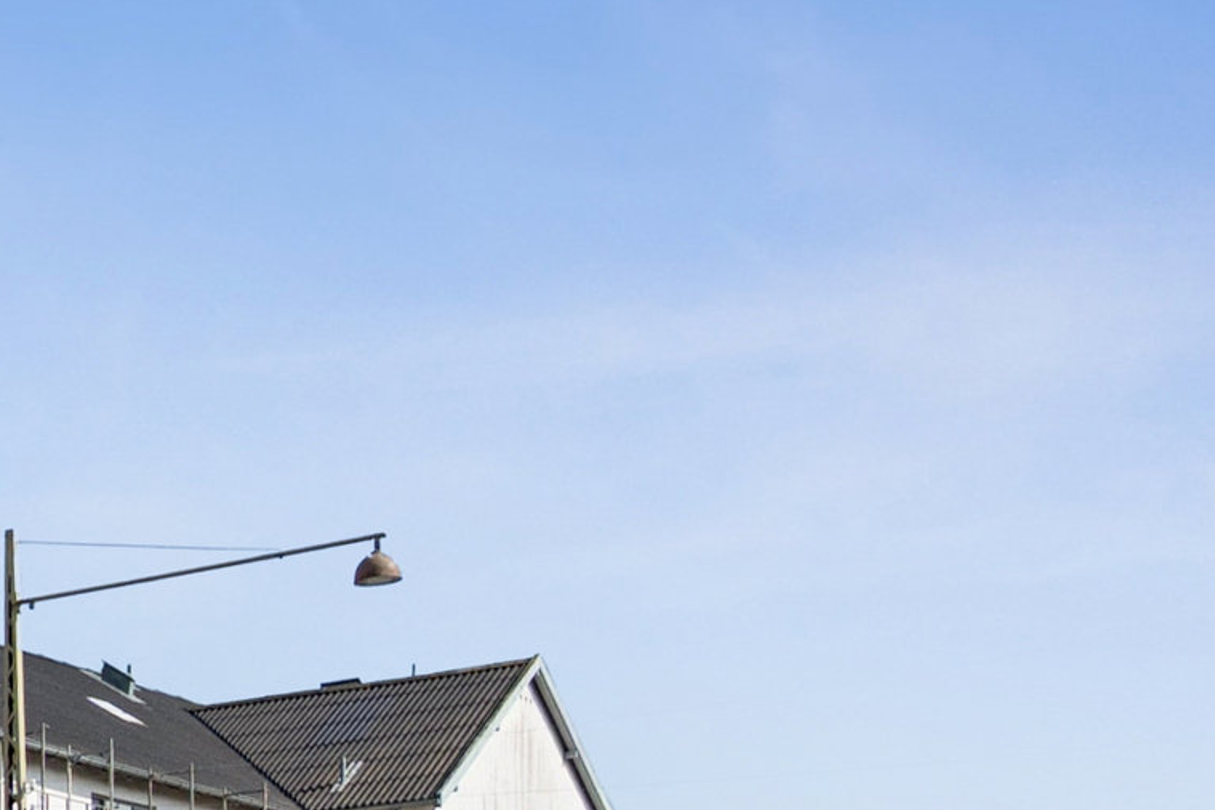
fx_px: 2801
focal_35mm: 83
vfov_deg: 15.7
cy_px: 1013
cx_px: -1149
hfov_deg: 17.9
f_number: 4
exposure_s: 1/8000
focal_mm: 21
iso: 400
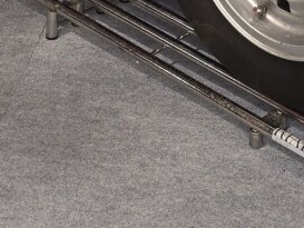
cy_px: -192
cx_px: 247
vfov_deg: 11.6
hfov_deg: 16.5
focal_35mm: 118
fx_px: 1037
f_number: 1.7
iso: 160
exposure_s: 1/20
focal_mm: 6.3
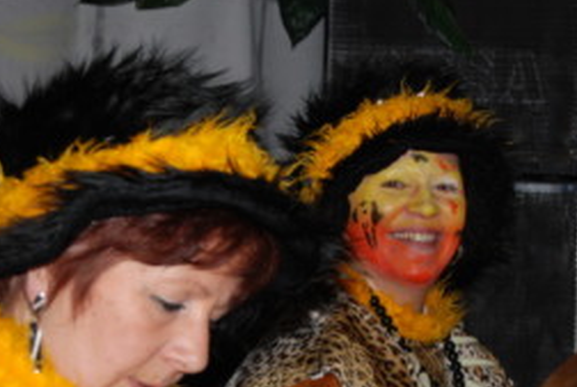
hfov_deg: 14.9
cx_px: 316
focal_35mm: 137
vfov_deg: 10.0
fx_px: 2200
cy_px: 317
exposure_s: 1/60
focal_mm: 46
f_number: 5.3
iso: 200
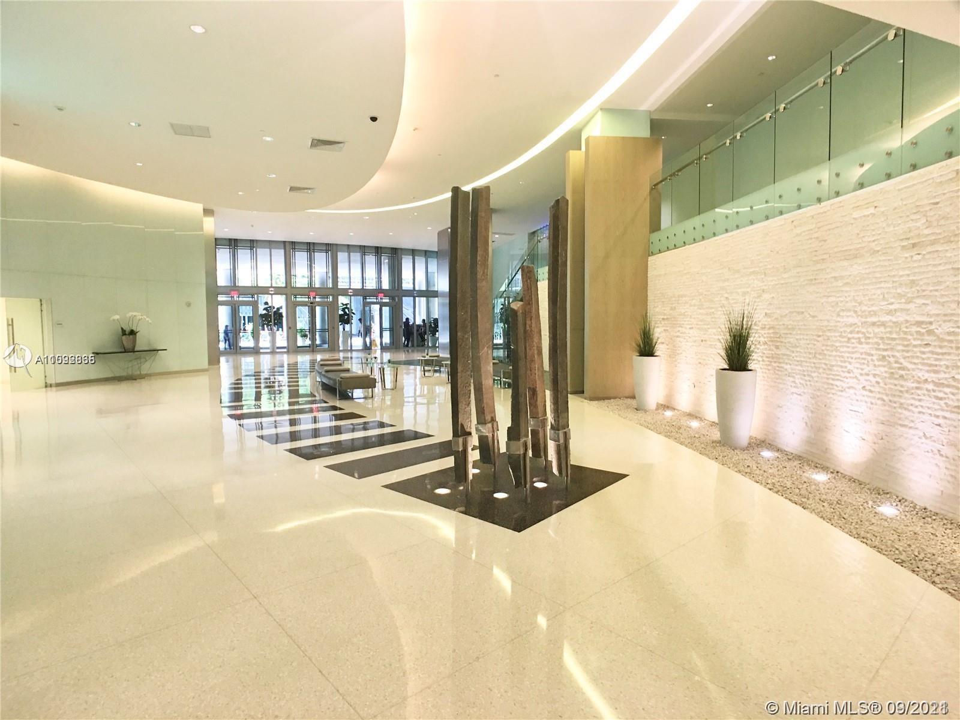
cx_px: 480
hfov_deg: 61.7
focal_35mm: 29
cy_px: 360
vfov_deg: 48.2
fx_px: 804
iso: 50
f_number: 2.2
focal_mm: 4.15
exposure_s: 1/15
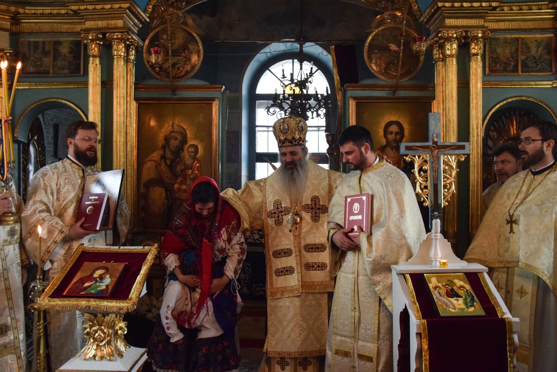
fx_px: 487
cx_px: 278
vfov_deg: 41.7
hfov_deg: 59.5
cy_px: 186
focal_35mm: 32
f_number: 3.8
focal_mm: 21
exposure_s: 1/200
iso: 1600
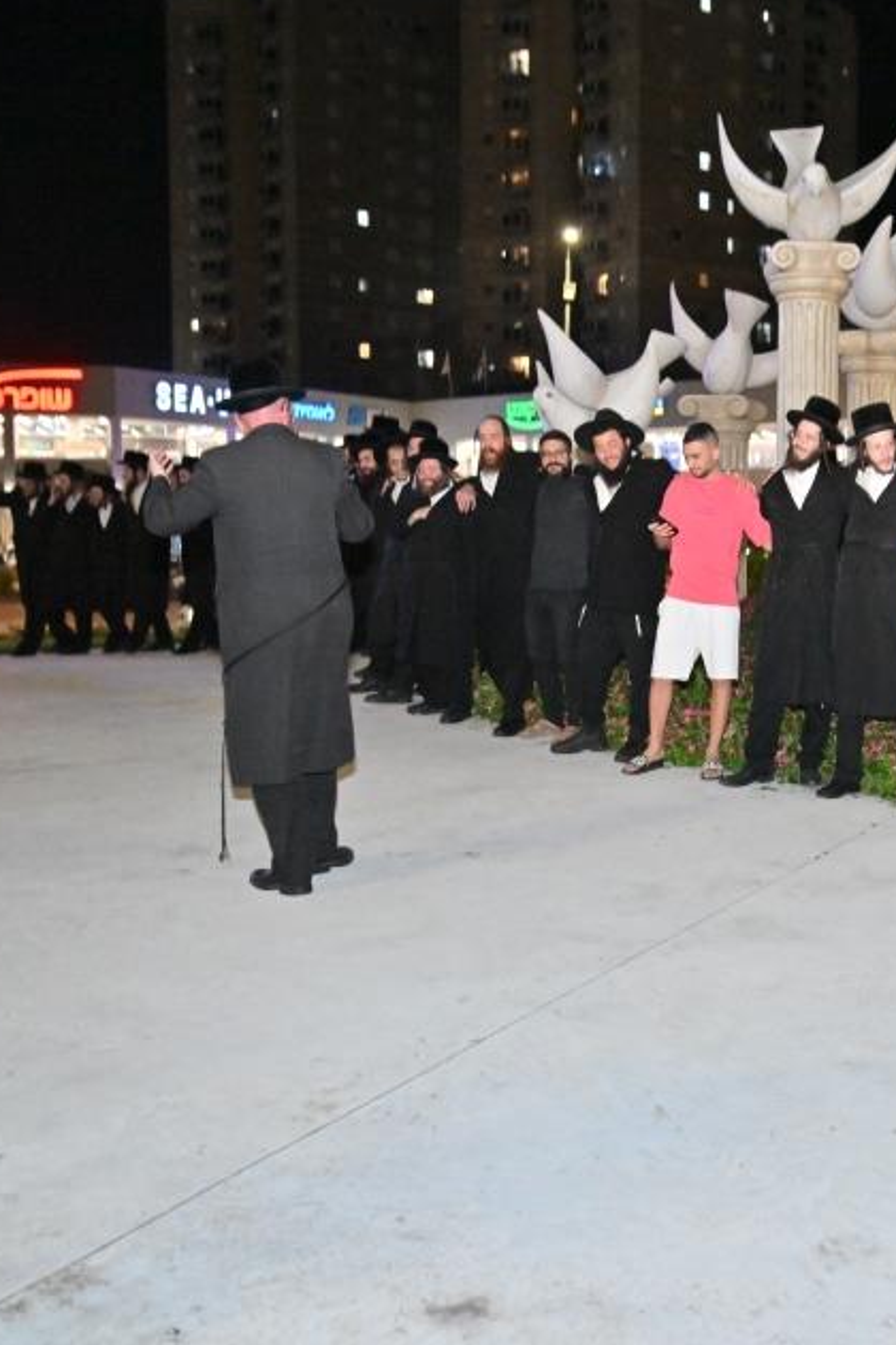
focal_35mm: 39
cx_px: 787
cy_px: 642
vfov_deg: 49.5
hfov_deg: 32.7
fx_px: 1456
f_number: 4
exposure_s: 1/125
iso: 3200
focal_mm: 24
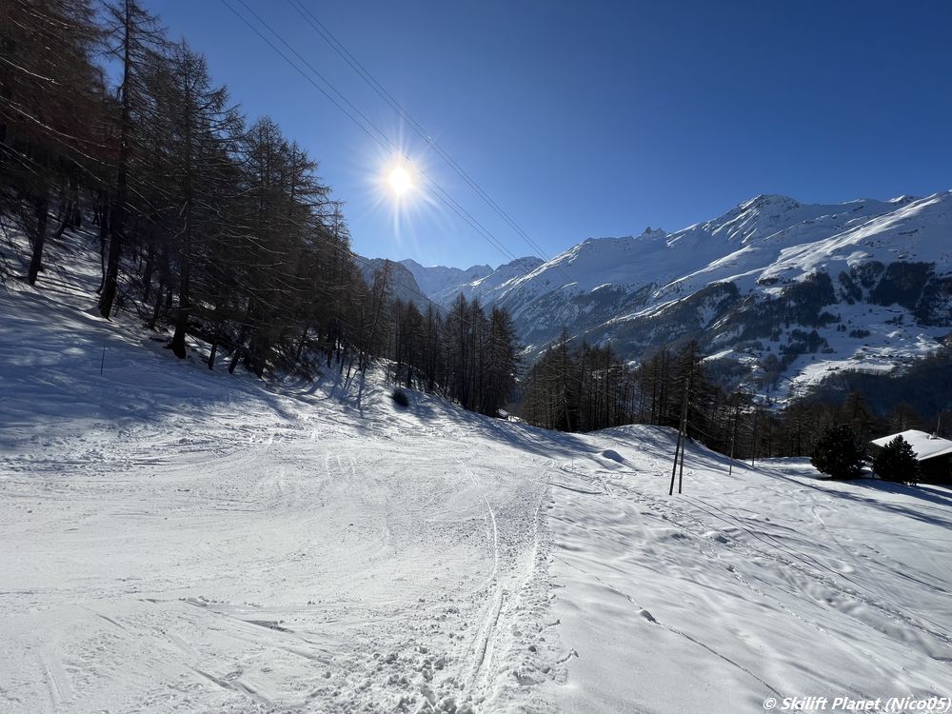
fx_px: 358
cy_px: 357
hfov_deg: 106.2
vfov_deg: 89.9
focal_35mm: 13
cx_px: 476
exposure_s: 1/3922
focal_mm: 1.57
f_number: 1.8
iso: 32
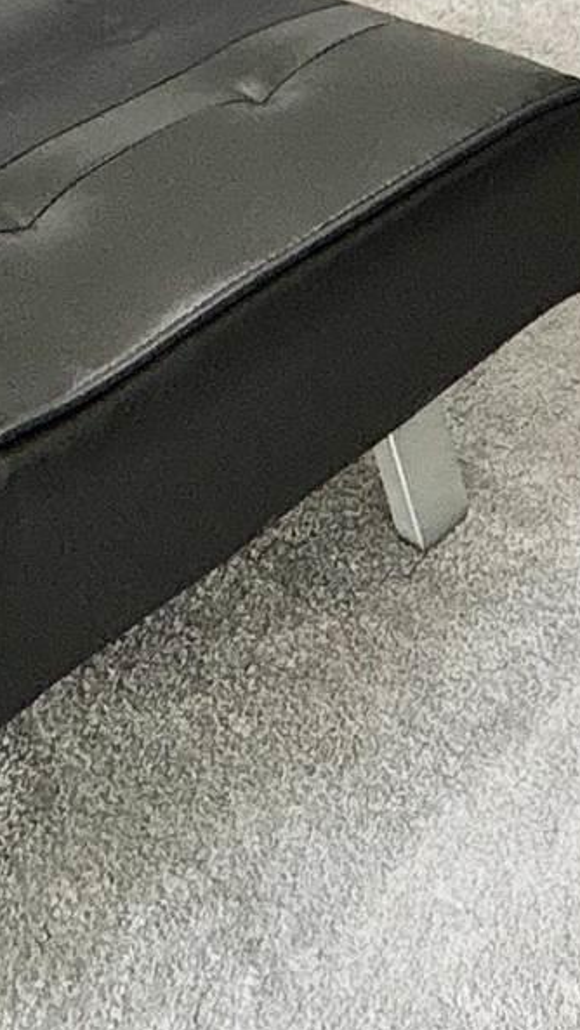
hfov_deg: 14.4
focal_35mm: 79
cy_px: -794
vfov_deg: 20.0
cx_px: 854
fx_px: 2158
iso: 200
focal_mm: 2.22
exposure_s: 1/60
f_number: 2.2
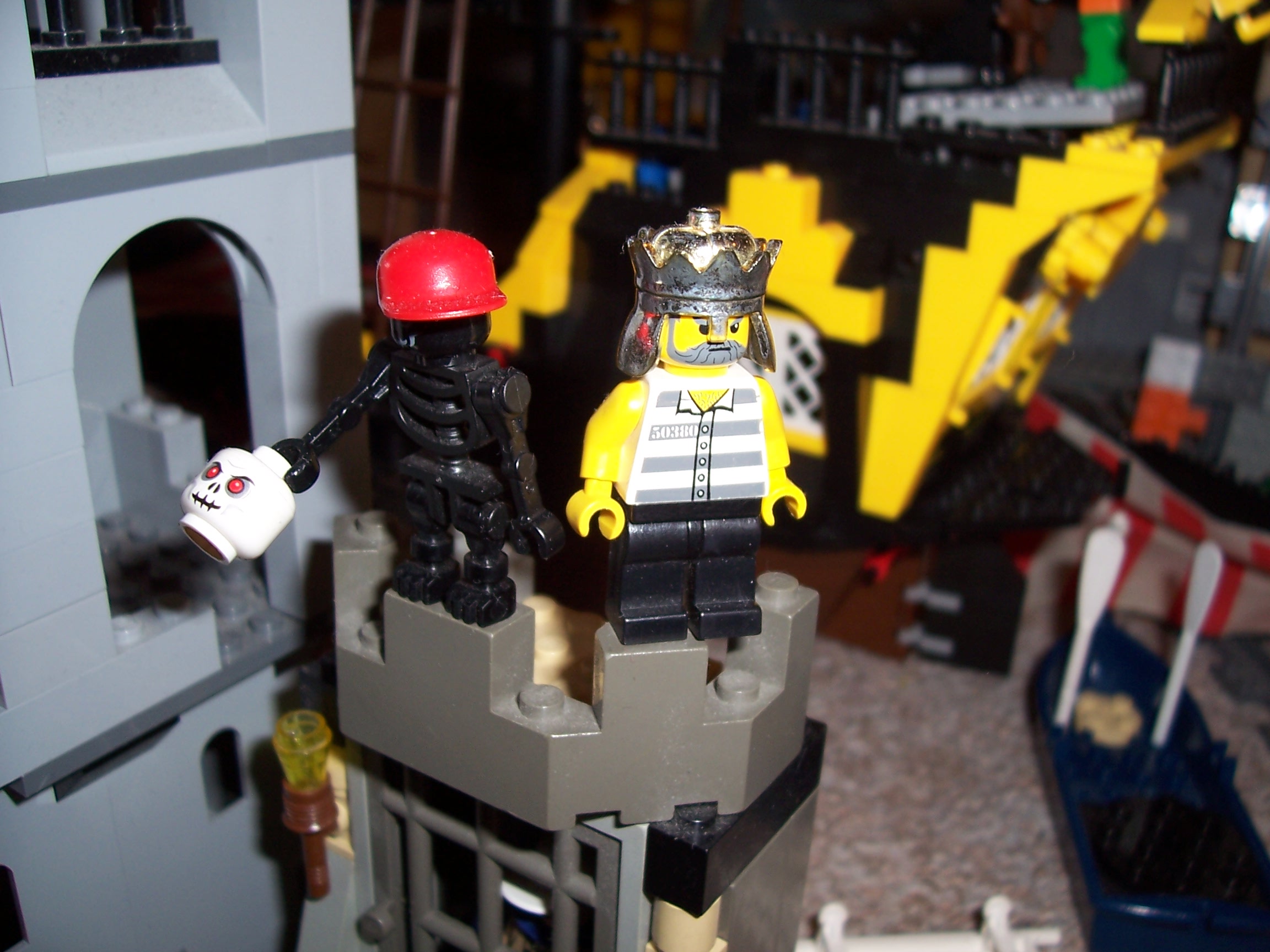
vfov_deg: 41.8
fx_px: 1247
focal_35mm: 34
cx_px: 635
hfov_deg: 54.0
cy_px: 476
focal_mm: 5.6
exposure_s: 1/60
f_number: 2.7
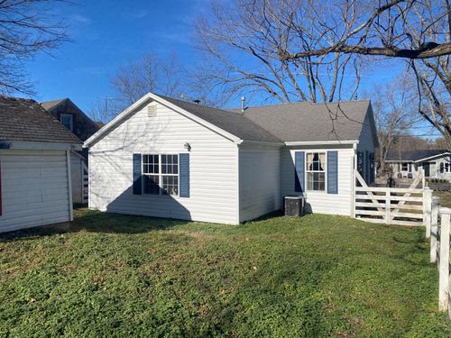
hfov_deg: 67.3
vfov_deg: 53.1
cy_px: 169
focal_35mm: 26
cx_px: 226
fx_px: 339
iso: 32
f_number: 1.8
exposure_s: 1/5236
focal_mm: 4.25
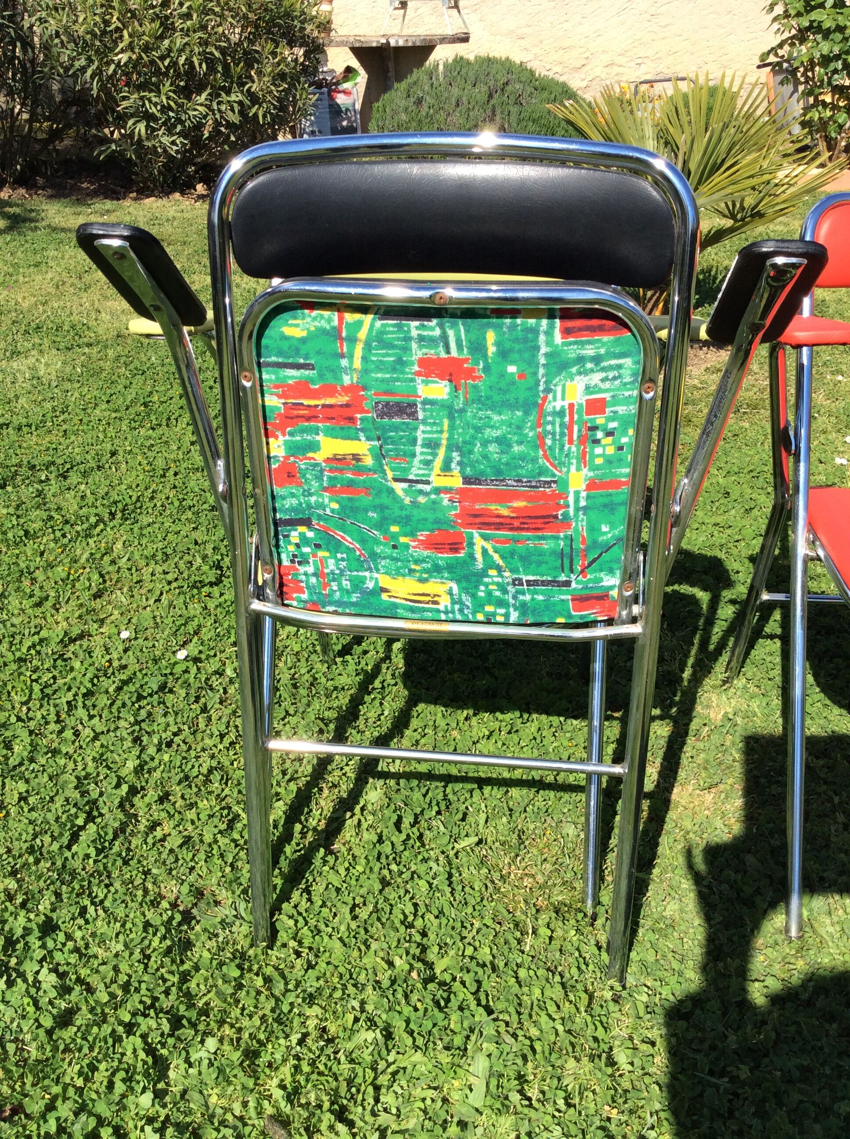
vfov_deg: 56.9
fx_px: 1050
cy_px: 570
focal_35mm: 32
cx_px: 425
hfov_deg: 44.1
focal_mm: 3.3
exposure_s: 1/1144
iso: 32
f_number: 2.4
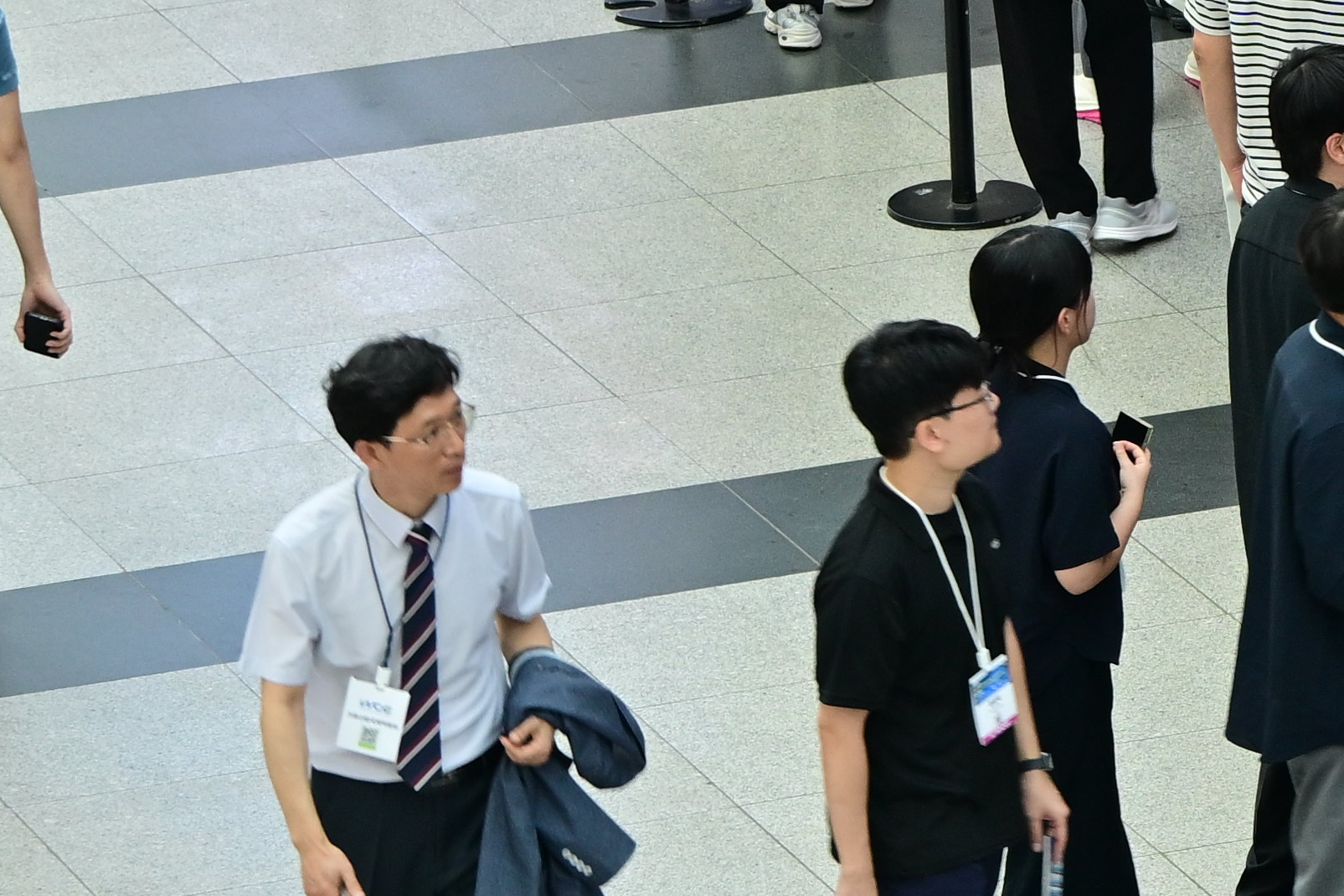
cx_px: 3018
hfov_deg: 5.1
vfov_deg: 3.5
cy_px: 230
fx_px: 14783
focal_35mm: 396
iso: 320
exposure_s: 1/60
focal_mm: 77
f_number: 4.5
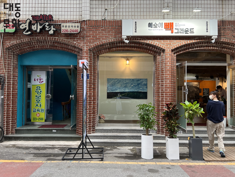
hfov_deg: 67.3
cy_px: 88
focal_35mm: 26
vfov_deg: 53.1
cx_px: 118
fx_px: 177
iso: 100
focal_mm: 5.7
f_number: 1.5
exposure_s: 1/120
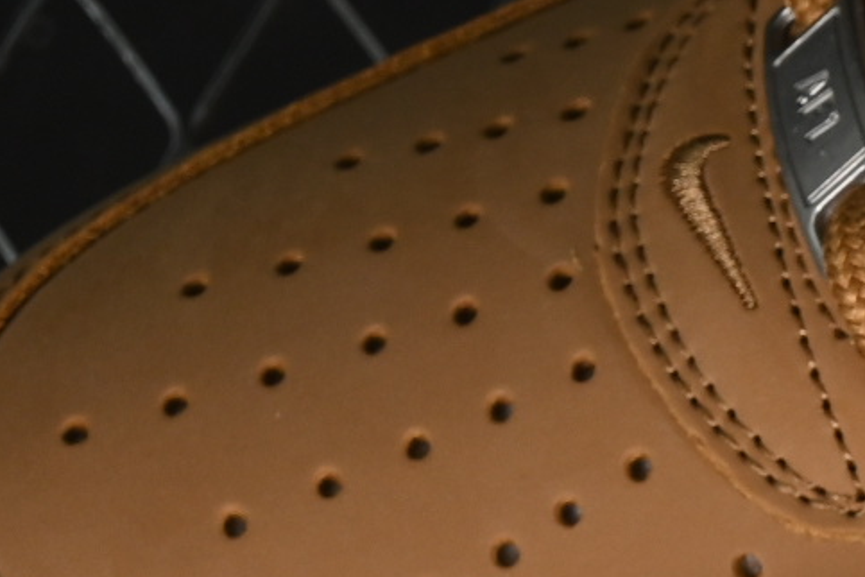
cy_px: 767
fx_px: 10379
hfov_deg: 4.7
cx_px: 1769
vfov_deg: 3.2
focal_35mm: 432
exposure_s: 1/60
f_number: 6.3
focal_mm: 50
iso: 160
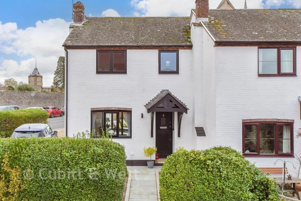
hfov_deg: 54.4
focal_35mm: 35
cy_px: 94
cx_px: 137
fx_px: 293
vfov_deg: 37.8
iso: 500
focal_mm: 20
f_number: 8
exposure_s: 1/125
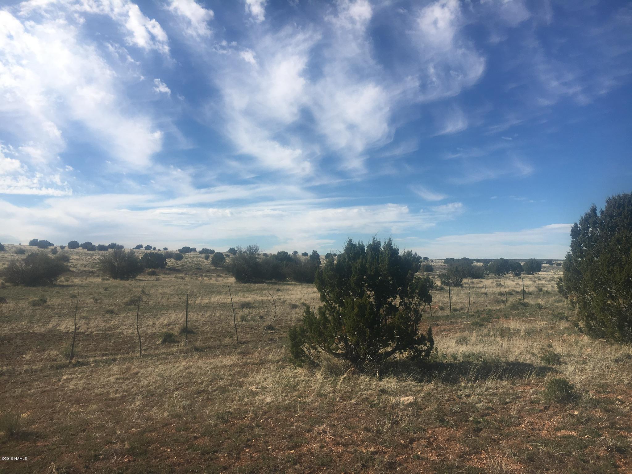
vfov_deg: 48.2
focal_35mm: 29
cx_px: 316
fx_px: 529
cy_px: 237
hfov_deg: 61.7
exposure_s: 1/2564
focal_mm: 4.15
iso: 25
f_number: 2.2
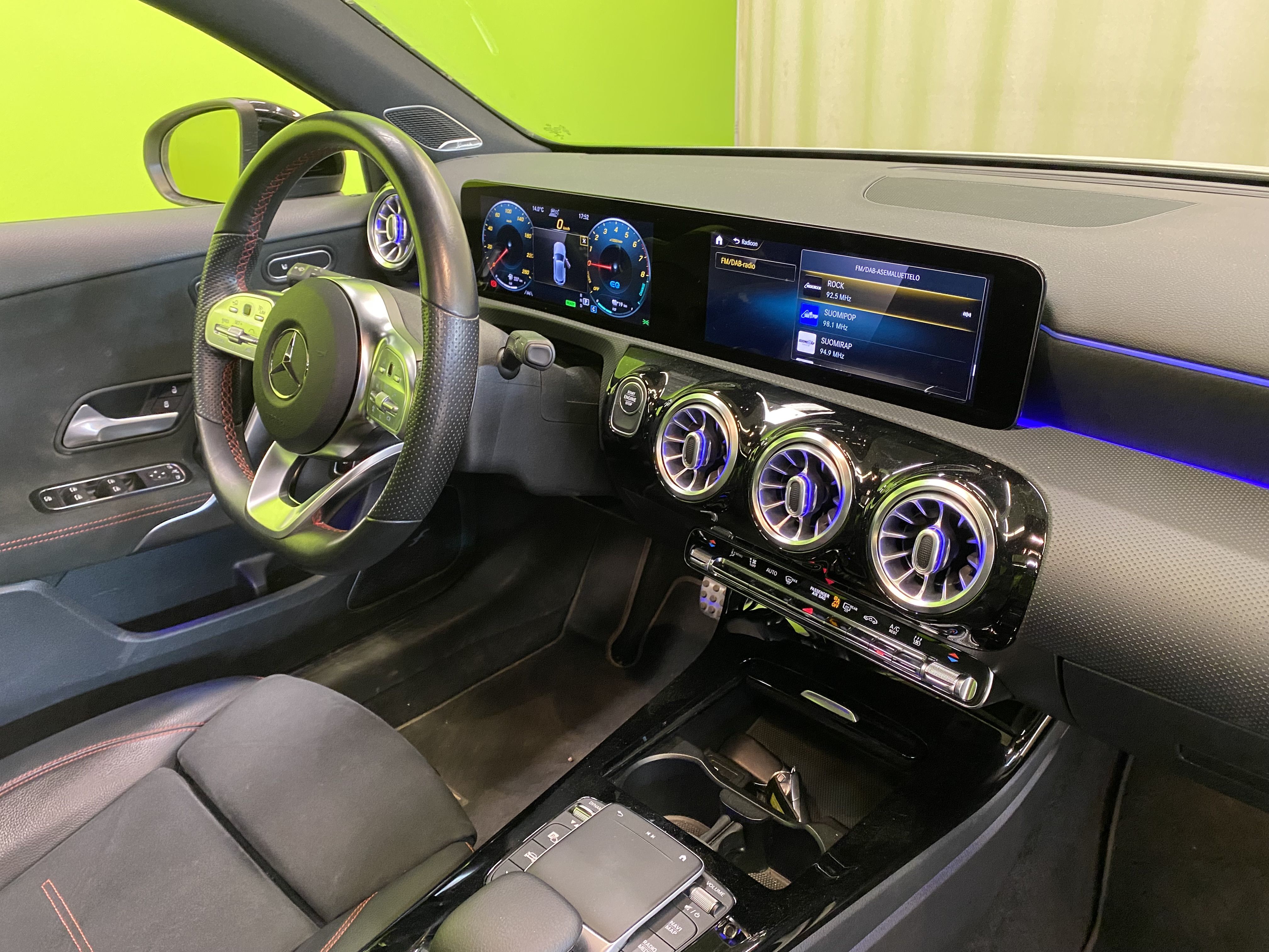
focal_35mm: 26
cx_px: 634
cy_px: 476
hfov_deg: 67.3
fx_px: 953
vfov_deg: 53.1
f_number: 1.8
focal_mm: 4.25
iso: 400
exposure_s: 1/50
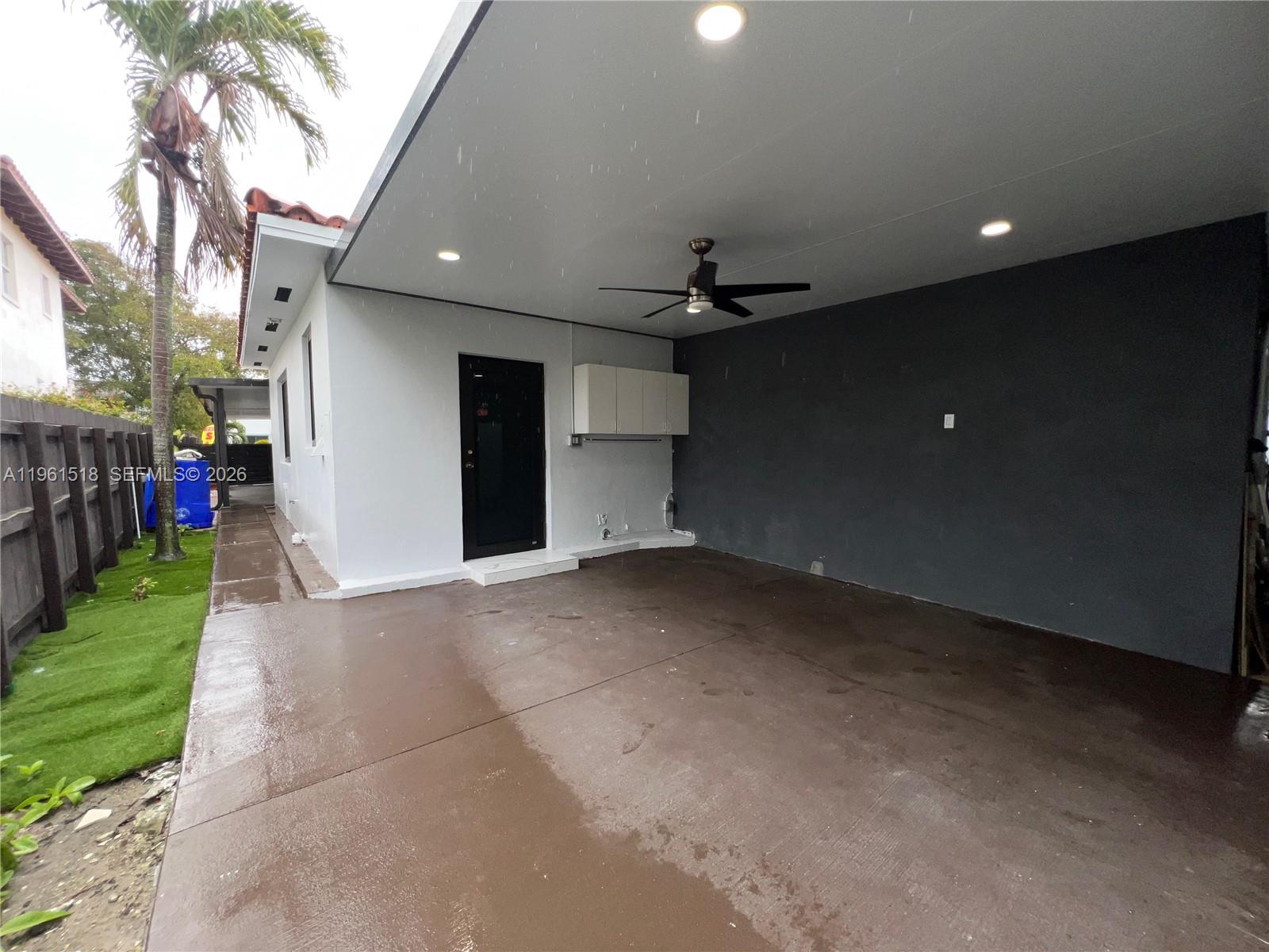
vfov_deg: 89.9
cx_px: 634
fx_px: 477
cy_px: 476
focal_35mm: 13
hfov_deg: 106.2
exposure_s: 1/385
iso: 25
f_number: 1.8
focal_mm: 1.57
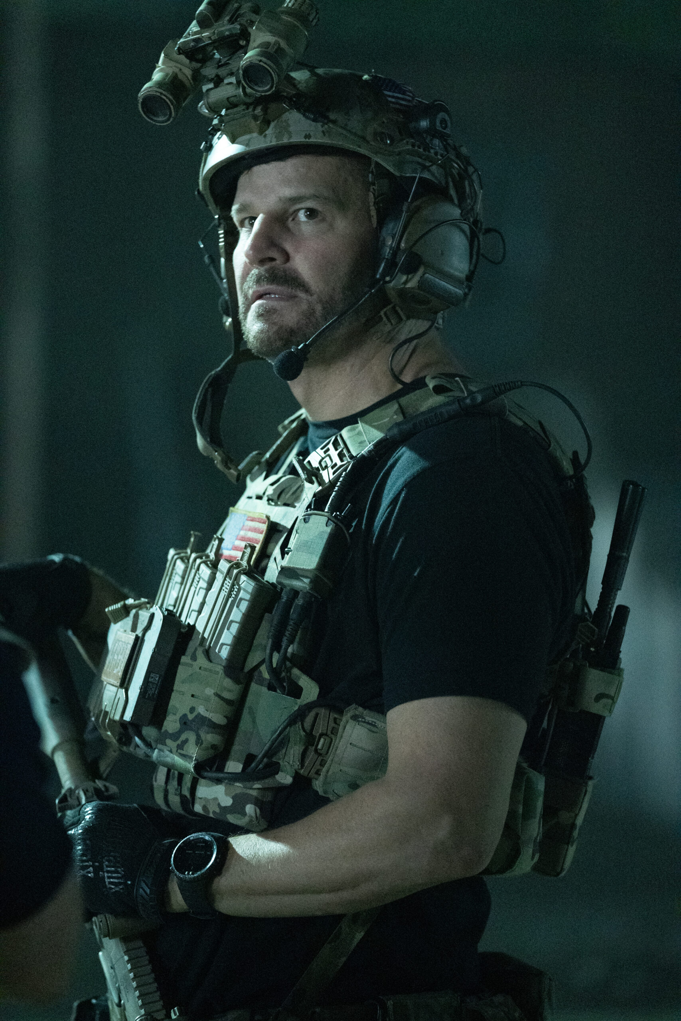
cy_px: 510
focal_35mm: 168
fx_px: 4766
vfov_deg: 12.2
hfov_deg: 8.2
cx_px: 340
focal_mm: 168
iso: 12800
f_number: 3.2
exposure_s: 1/200
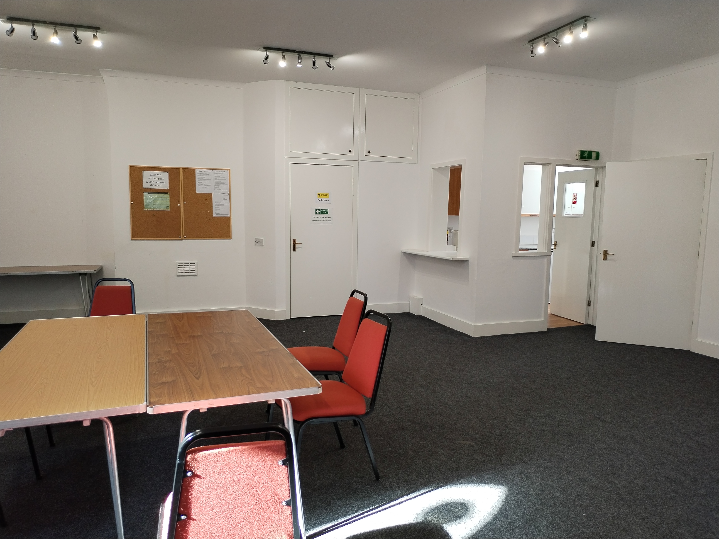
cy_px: 270
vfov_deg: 53.1
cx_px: 360
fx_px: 540
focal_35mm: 26
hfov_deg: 67.3
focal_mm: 4.75
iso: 170
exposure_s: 1/50
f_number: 1.8
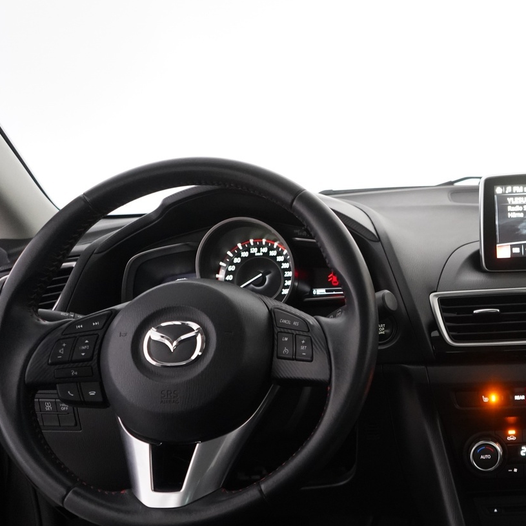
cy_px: 303
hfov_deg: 32.4
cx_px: 505
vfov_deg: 34.6
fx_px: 842
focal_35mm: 49
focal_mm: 29
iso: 4000
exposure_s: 1/60
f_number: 3.5
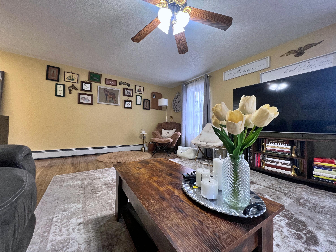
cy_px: 126
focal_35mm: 13
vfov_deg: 89.9
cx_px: 168
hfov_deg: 106.2
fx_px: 126
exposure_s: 1/60
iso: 200
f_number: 1.8
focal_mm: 1.57
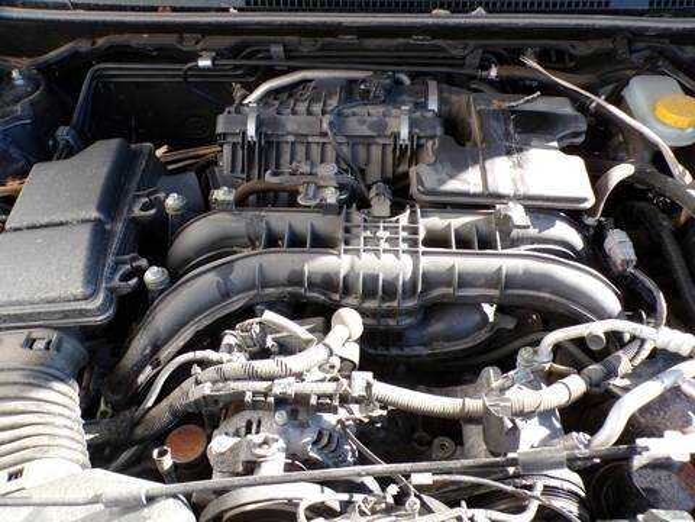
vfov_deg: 49.7
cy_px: 261
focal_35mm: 28
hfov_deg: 63.4
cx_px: 348
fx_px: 562
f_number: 4.6
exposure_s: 1/90
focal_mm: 5
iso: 100
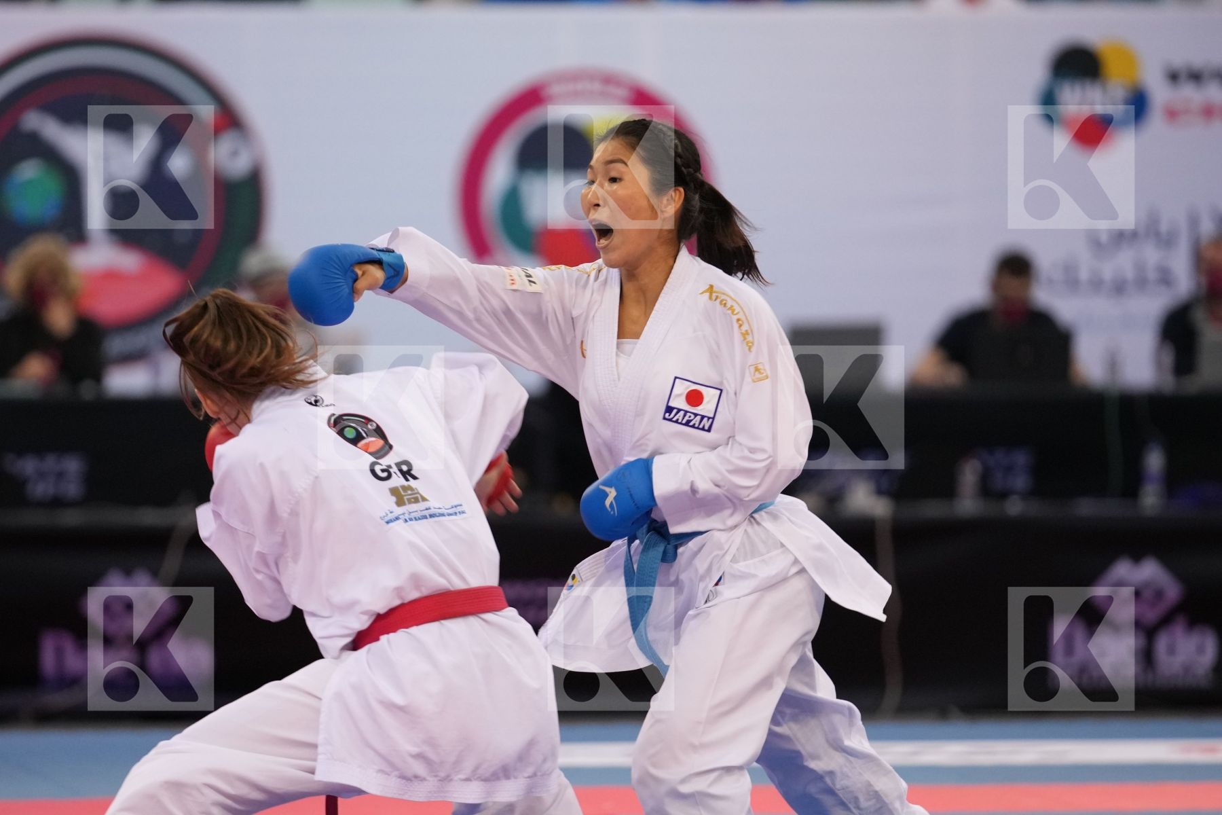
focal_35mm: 300
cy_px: 408
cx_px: 611
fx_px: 10183
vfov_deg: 4.6
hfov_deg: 6.9
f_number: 2.8
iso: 2500
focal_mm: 200
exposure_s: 1/1000
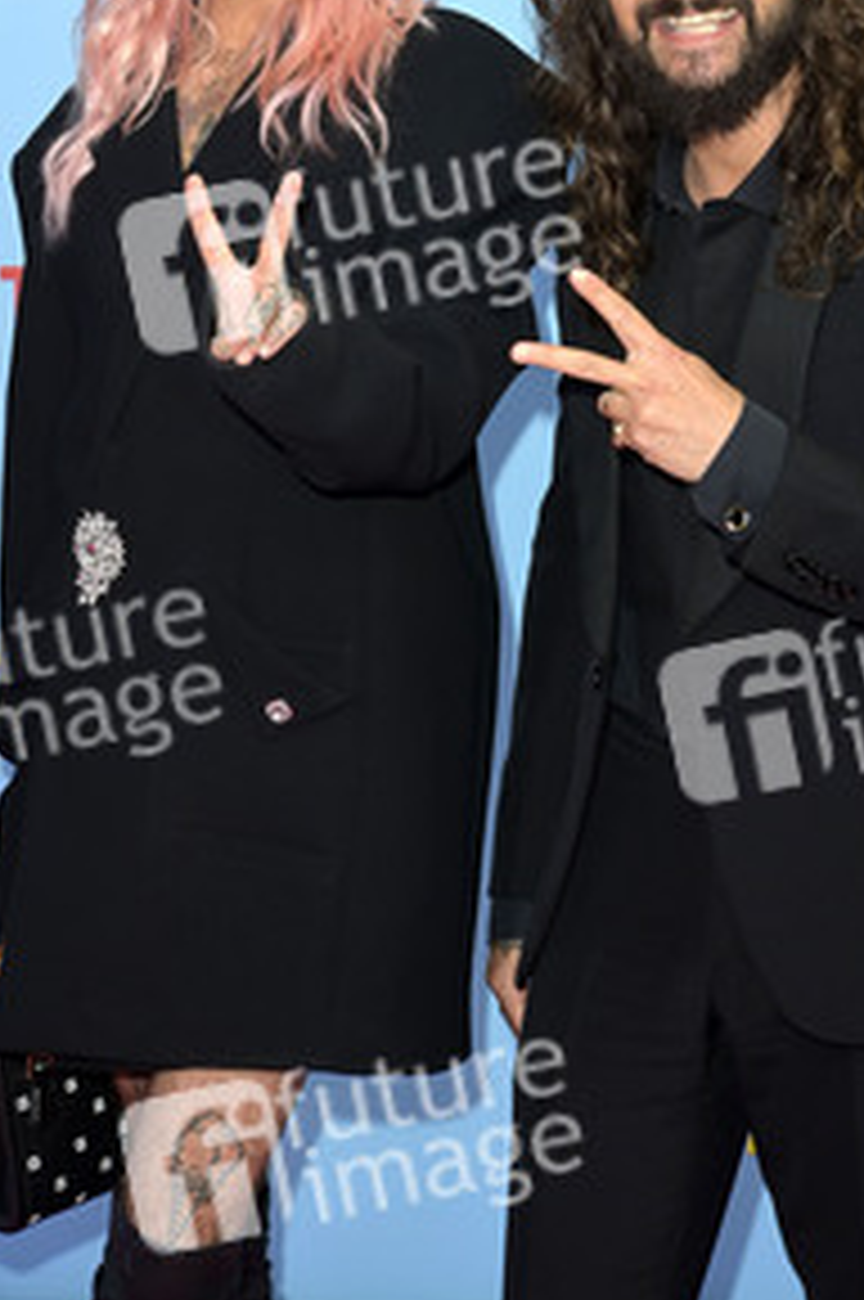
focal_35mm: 97
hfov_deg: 14.1
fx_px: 3500
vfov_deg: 21.0
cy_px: 472
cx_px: 482
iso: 640
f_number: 7.1
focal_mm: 70
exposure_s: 1/200
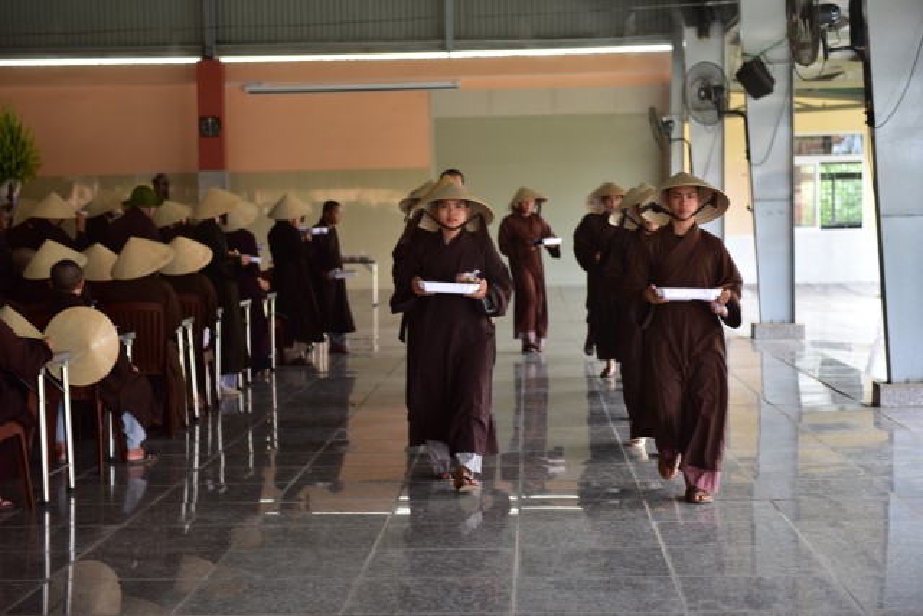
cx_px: 462
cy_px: 308
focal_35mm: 70
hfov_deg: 28.8
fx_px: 1795
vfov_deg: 19.5
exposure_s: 1/125
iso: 160
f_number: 2.8
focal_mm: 70
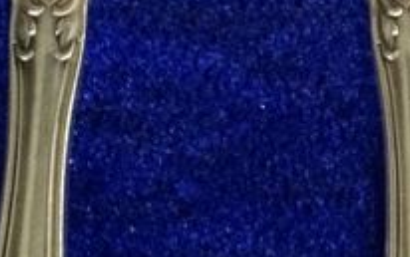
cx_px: 649
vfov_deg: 9.4
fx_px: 1554
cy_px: 156
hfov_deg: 13.9
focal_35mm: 139
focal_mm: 4.12
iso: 400
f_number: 2.2
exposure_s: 1/15
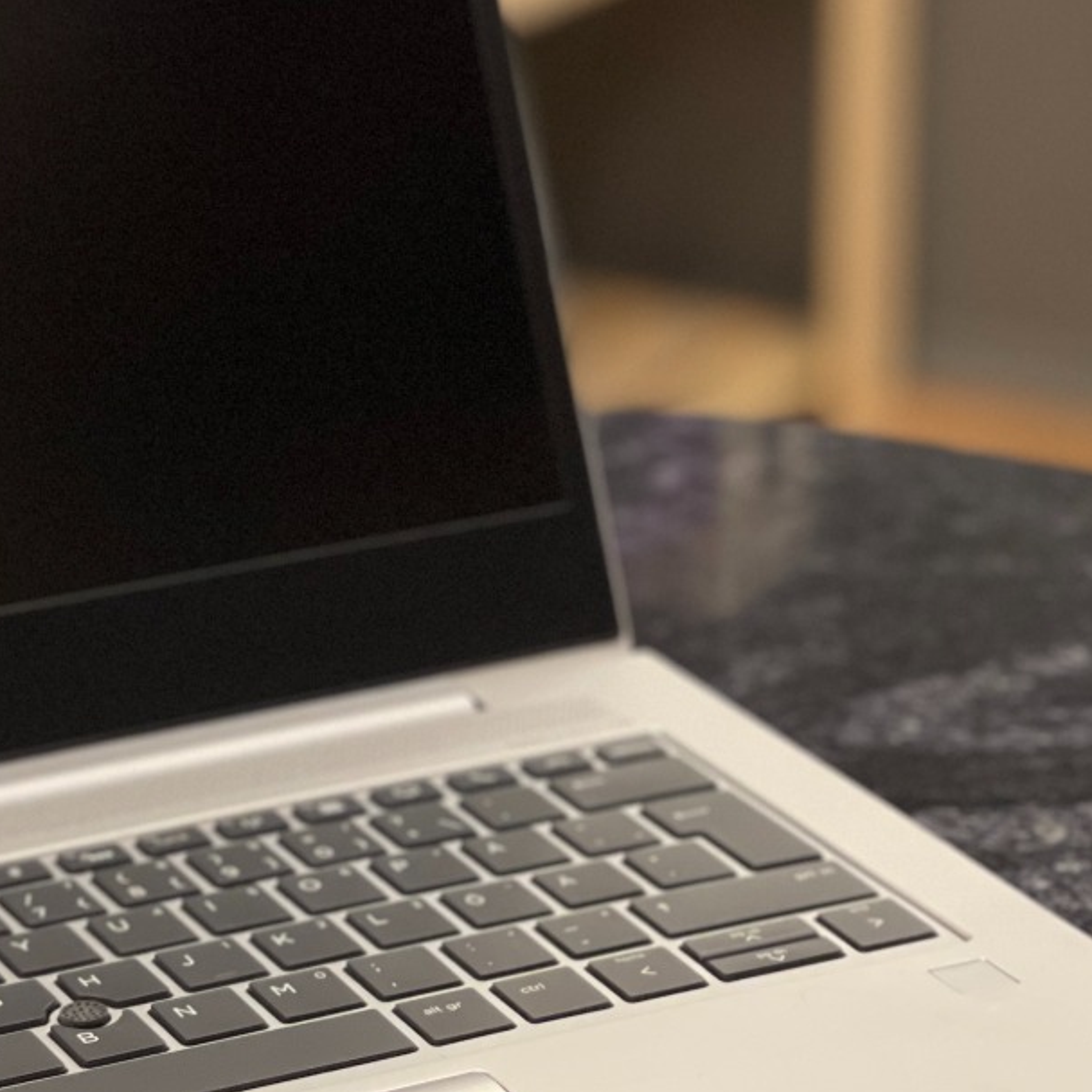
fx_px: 5318
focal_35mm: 149
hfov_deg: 11.6
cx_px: 47
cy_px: 615
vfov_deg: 11.7
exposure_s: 1/90
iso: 250
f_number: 2.2
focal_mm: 7.5
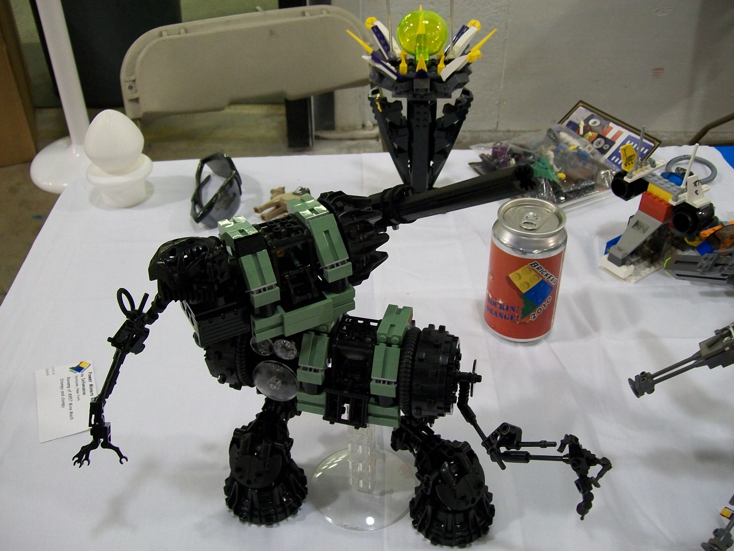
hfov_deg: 51.4
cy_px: 276
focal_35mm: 36
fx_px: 763
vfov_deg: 39.7
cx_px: 367
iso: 160
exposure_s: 1/20
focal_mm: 6
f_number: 2.7
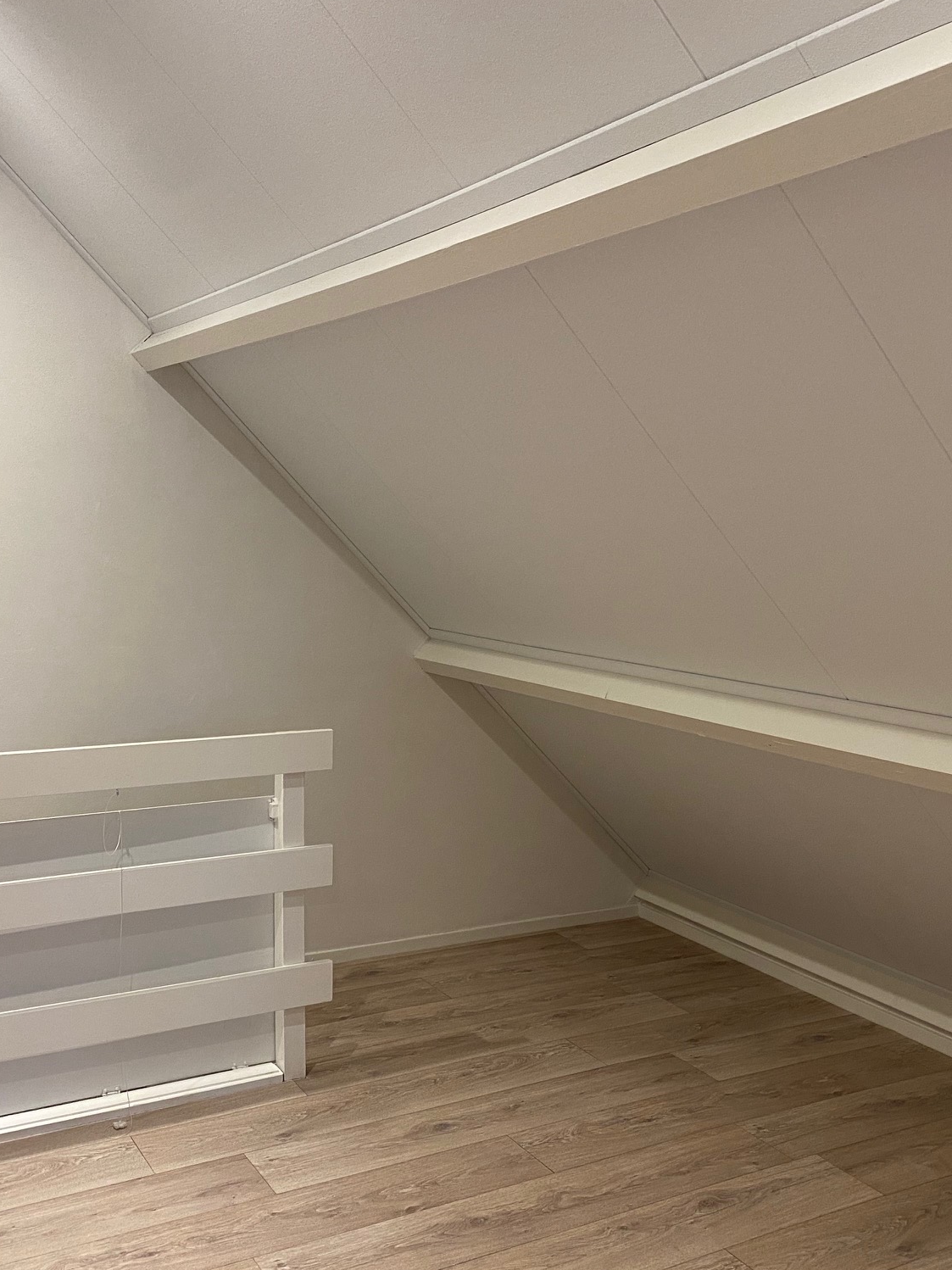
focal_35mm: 35
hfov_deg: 40.7
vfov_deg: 52.6
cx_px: 450
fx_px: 1284
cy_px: 635
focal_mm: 4.25
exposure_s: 1/50
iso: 250
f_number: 1.8
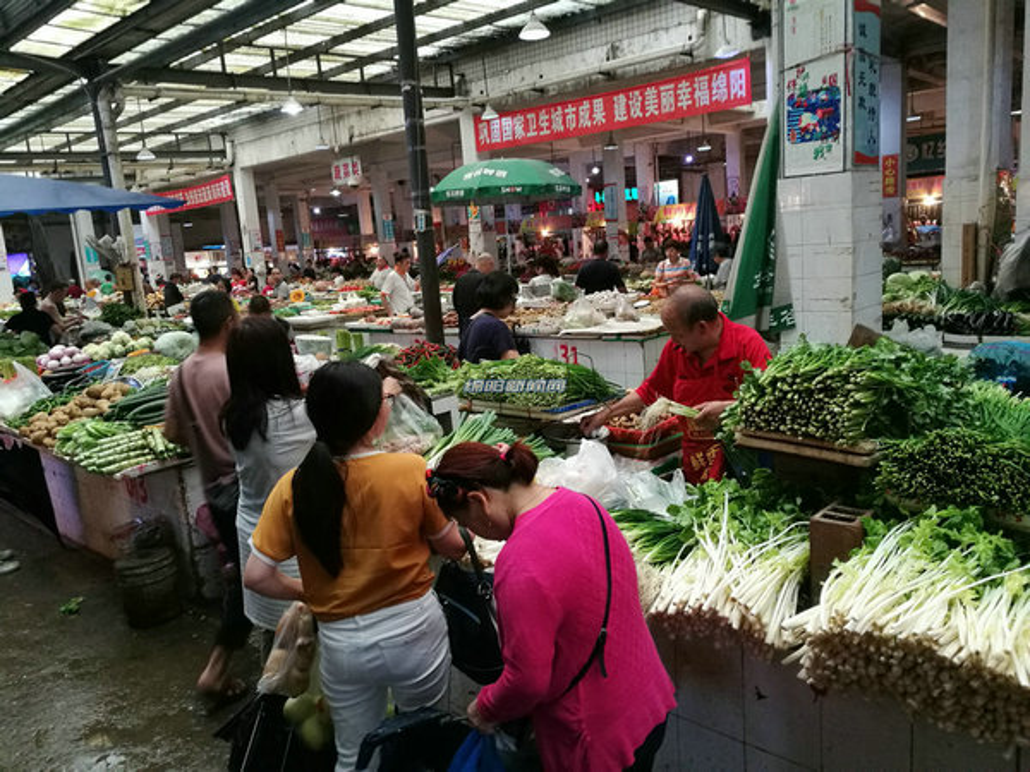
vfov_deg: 51.4
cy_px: 386
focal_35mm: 27
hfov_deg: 65.3
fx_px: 803
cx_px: 515
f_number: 2.2
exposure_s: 1/25
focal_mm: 4.5
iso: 320
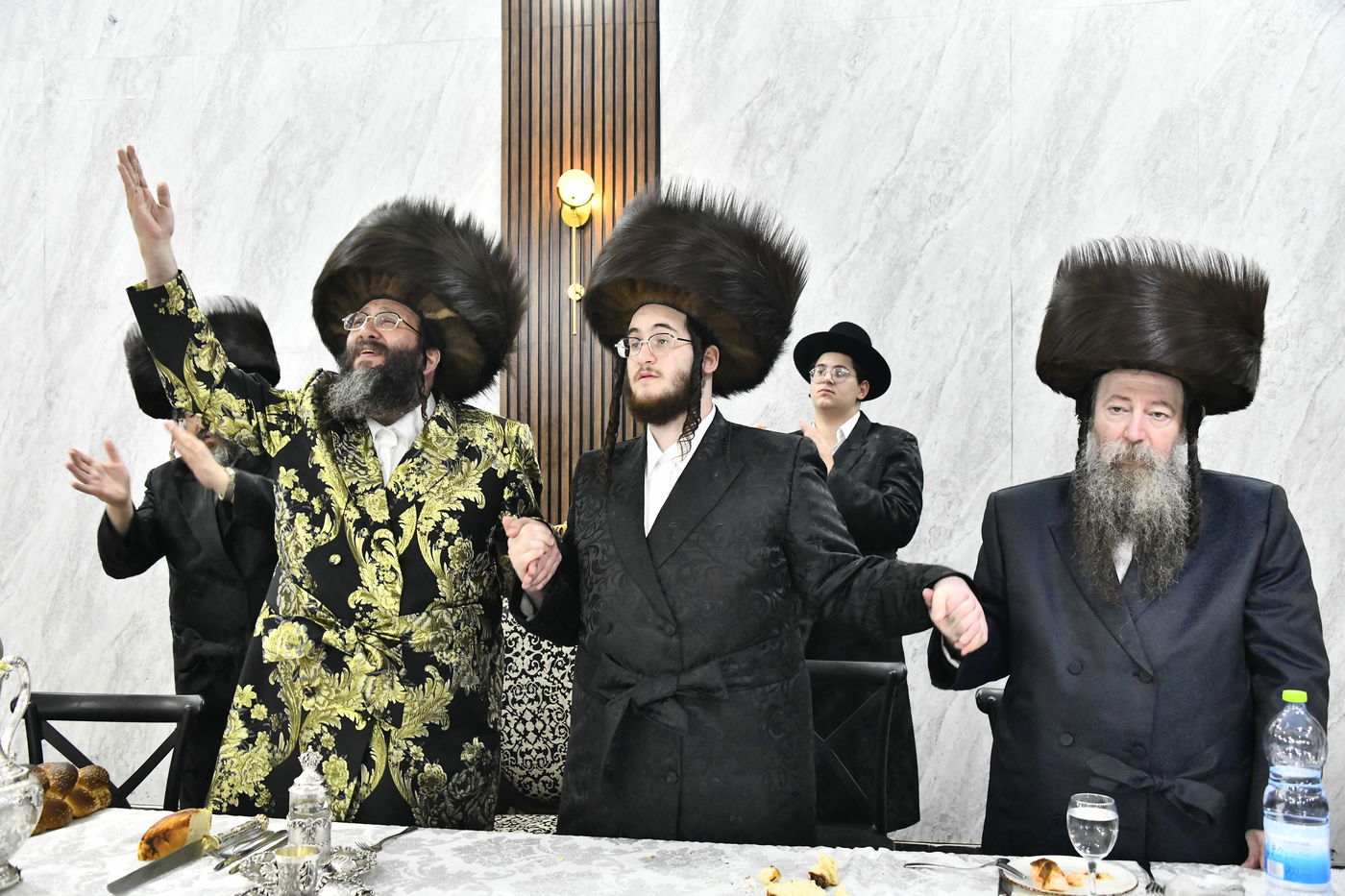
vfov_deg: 37.8
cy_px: 448
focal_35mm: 35
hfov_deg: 54.4
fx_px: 1307
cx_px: 672
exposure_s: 1/200
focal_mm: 35
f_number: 5.6
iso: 3200
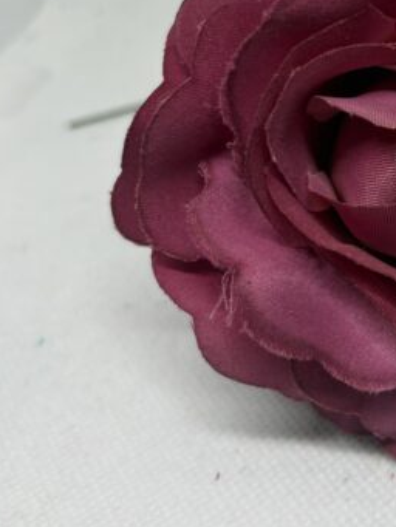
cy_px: 138
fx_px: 930
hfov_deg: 23.0
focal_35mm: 61
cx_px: 401
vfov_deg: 31.2
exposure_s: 1/185
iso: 40
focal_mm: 5.96
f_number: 1.6
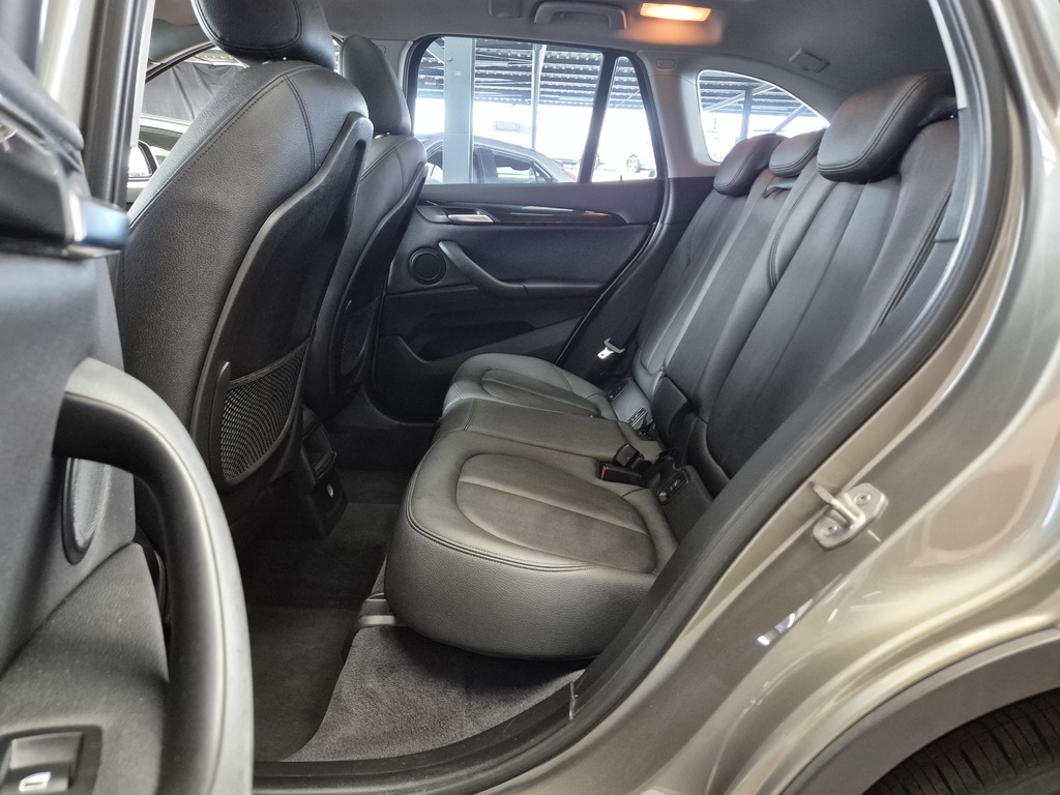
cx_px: 530
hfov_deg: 73.9
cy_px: 398
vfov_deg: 58.9
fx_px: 704
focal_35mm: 23
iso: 1600
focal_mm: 5.4
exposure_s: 1/100
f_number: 1.8
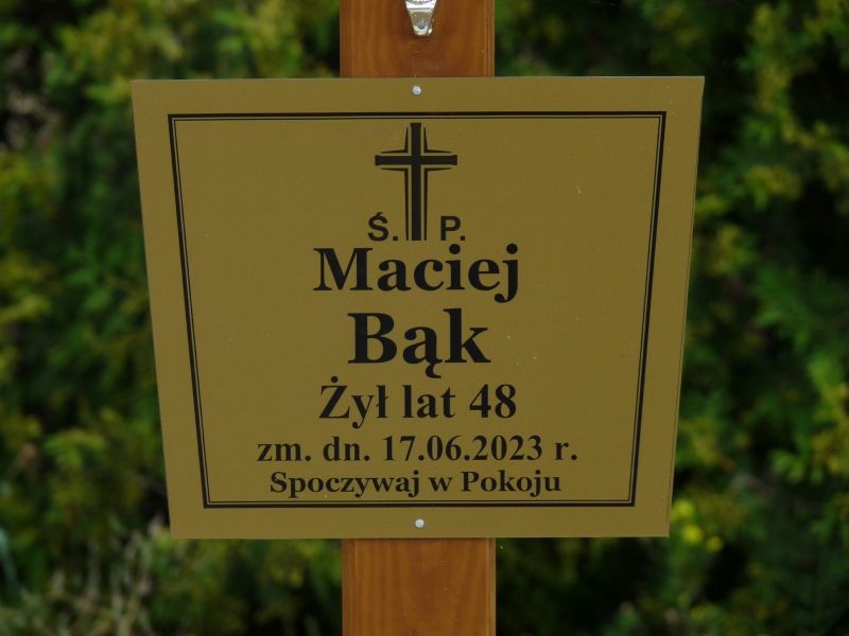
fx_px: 7701
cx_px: 424
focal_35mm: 314
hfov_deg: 6.3
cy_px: 318
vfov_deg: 4.7
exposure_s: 1/320
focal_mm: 55.8
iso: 100
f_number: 5.6
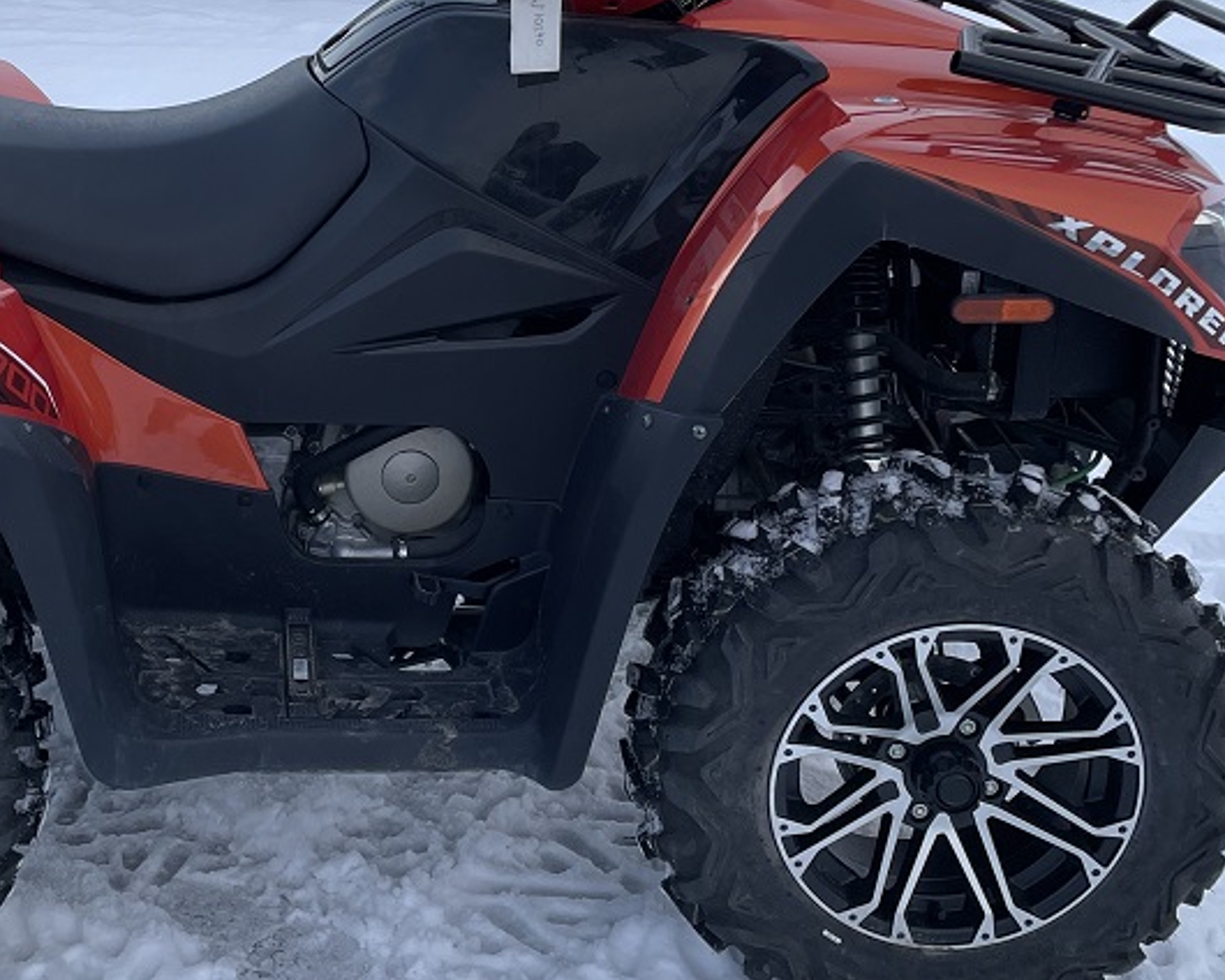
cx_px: 287
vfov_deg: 25.9
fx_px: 2103
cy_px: 233
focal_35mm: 58
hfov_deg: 31.8
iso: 32
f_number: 1.6
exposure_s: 1/203
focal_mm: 4.2
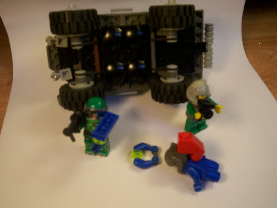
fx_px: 288
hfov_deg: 51.4
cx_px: 138
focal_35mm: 36
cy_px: 104
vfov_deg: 39.7
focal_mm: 5.9
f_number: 4.5
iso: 140
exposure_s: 1/71.4
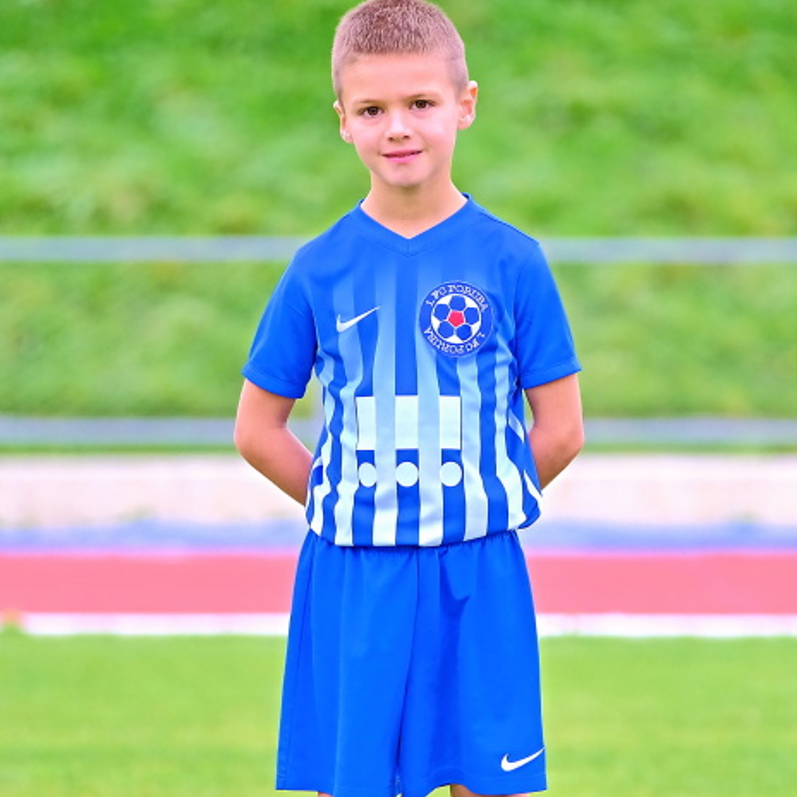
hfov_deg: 7.0
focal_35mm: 249
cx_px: 398
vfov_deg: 7.0
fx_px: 6486
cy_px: 547
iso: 1000
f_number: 2.8
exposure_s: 1/250
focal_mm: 129.2
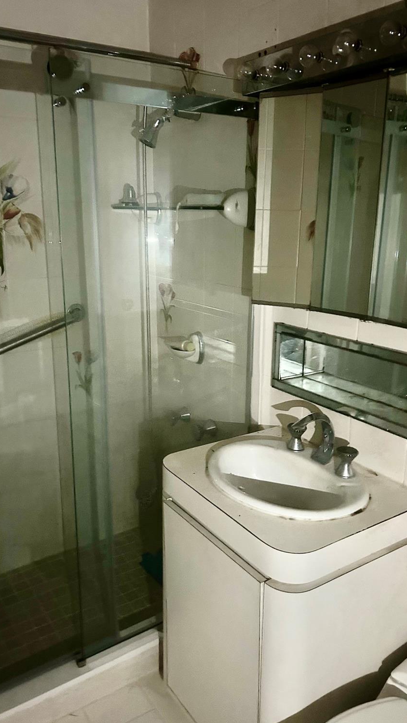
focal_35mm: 29
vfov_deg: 66.1
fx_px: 556
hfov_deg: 40.2
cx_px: 195
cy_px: 362
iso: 800
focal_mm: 5.7
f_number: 1.5
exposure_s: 1/24
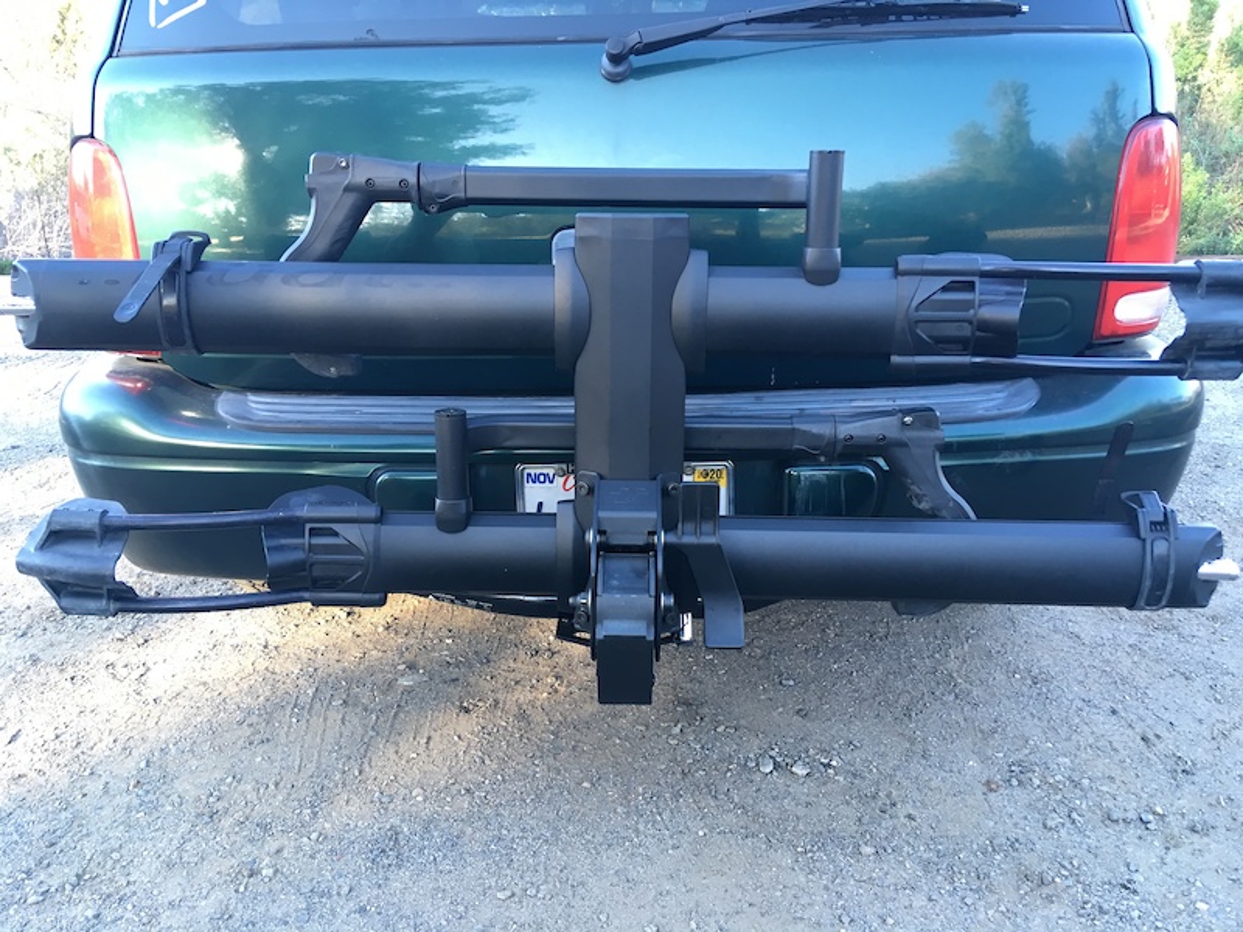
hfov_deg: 61.7
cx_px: 622
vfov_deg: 48.2
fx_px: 1041
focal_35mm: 29
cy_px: 466
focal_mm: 4.15
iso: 25
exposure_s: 1/30
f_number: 2.2
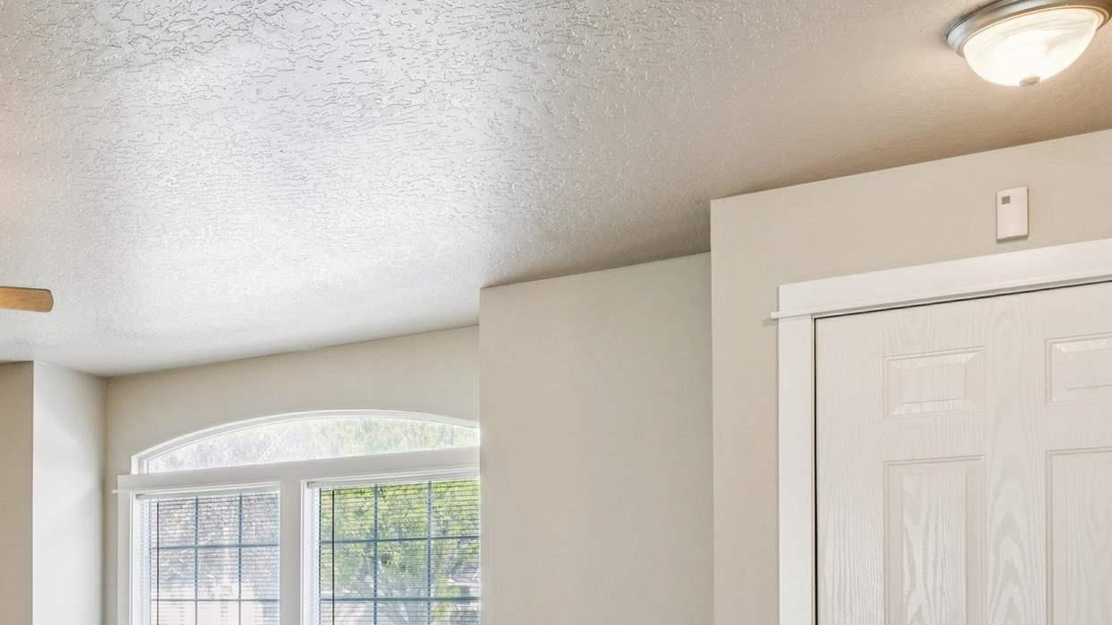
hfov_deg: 43.5
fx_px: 1219
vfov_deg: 27.4
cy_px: 597
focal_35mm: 41
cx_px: 57
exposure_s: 1/8
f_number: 13
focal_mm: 15.9
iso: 400
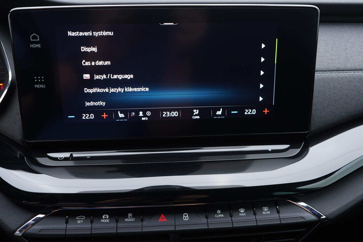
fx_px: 363
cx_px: 182
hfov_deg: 53.1
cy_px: 121
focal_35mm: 36
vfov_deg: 36.9
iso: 200
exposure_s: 1/40
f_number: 2.8
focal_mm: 24
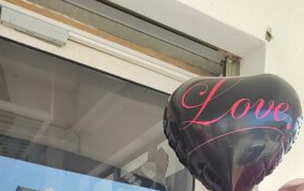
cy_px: 298
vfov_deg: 21.7
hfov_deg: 41.8
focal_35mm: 48
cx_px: 151
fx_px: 398
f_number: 1.9
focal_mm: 5.52
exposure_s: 1/126
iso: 100
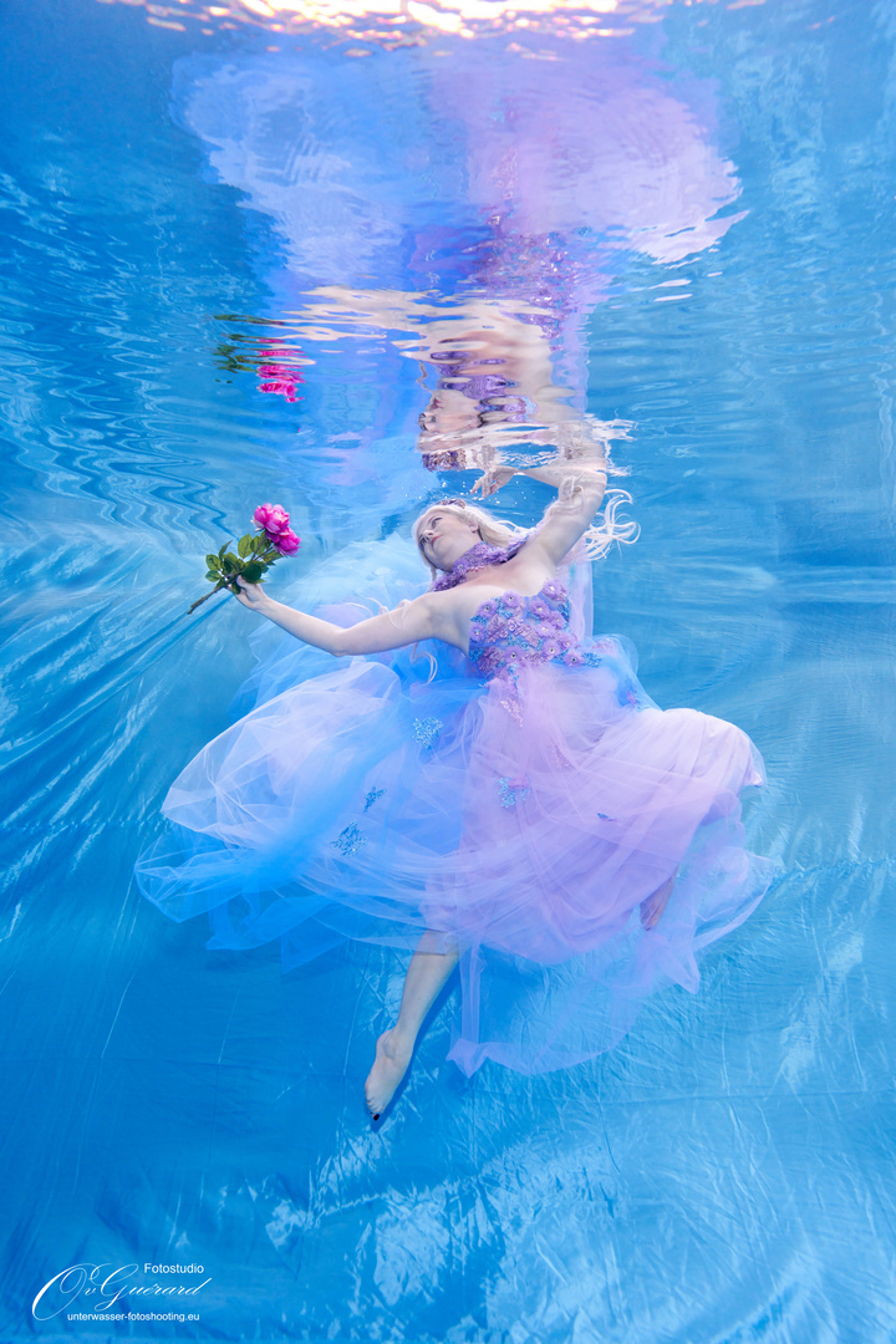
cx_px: 448
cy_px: 672
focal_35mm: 24
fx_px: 896
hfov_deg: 53.1
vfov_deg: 73.7
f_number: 7.1
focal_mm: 24
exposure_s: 1/80
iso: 640
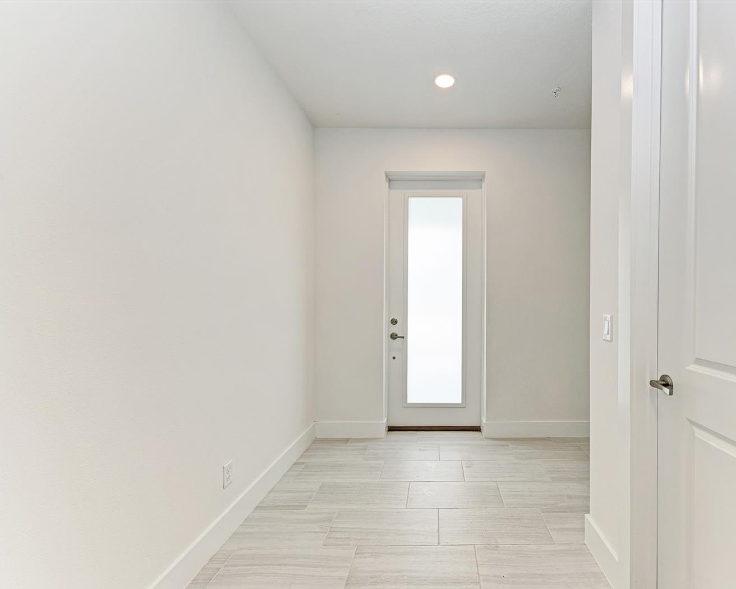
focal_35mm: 16
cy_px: 297
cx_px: 440
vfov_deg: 80.4
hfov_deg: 92.0
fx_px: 349
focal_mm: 14
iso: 200
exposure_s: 1/13
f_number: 9
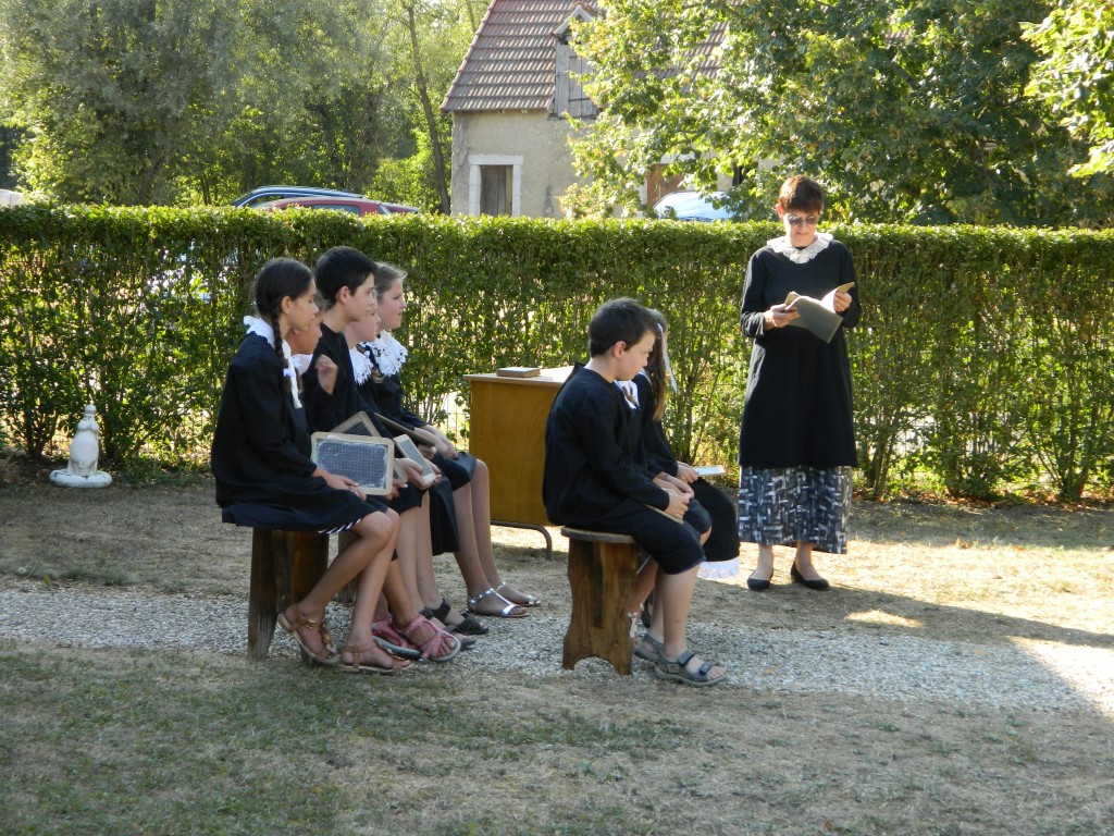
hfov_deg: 23.3
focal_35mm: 84
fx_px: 2703
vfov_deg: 17.6
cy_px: 418
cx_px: 557
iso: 80
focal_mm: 15.1
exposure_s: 1/100
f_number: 4.2
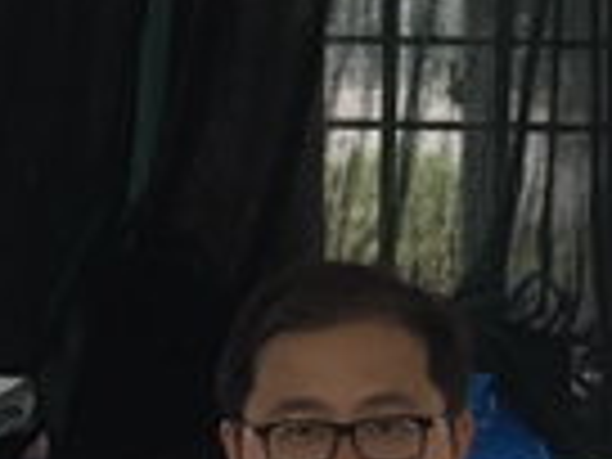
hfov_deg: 13.2
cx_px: 400
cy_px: 79
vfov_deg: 9.9
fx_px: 2634
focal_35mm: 149
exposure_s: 1/50
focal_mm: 4.15
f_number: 2.2
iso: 40
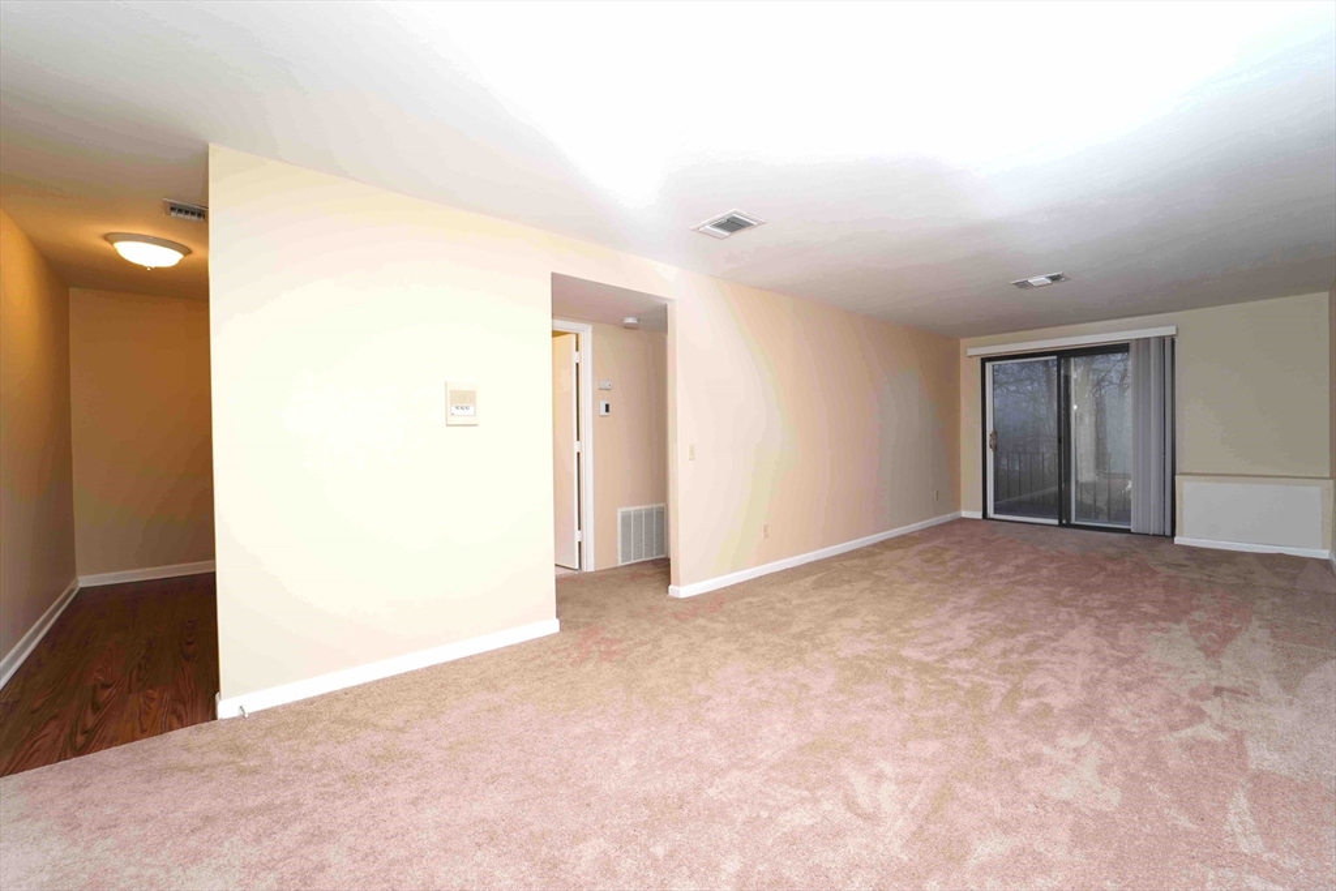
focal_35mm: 14
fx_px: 520
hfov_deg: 104.2
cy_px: 446
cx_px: 668
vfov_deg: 81.2
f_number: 7.1
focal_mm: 14
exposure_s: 1/60
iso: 500
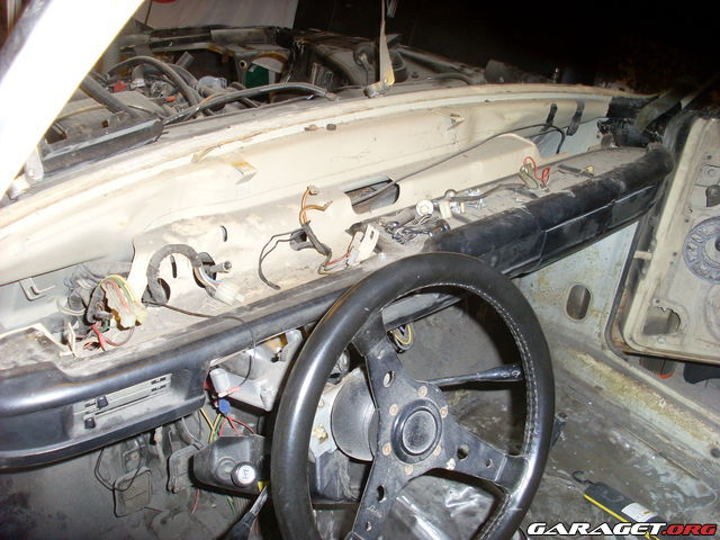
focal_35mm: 38
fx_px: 790
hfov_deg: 49.0
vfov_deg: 37.7
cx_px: 360
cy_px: 270
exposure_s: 1/45
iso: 100
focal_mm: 6.3
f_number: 3
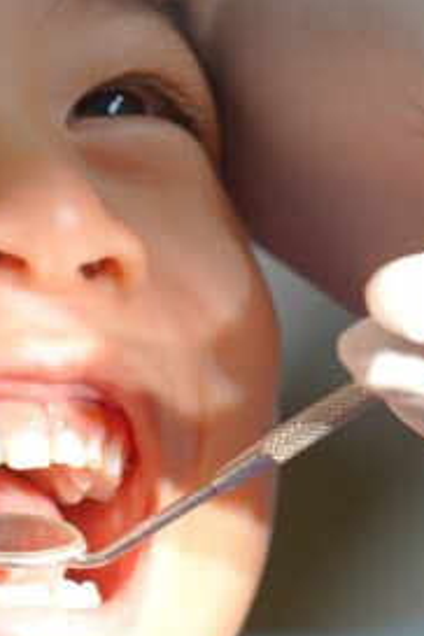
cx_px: 248
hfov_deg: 2.9
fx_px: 8409
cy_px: 328
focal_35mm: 476
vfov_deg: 4.3
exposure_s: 1/125
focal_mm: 85
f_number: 2.2
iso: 125
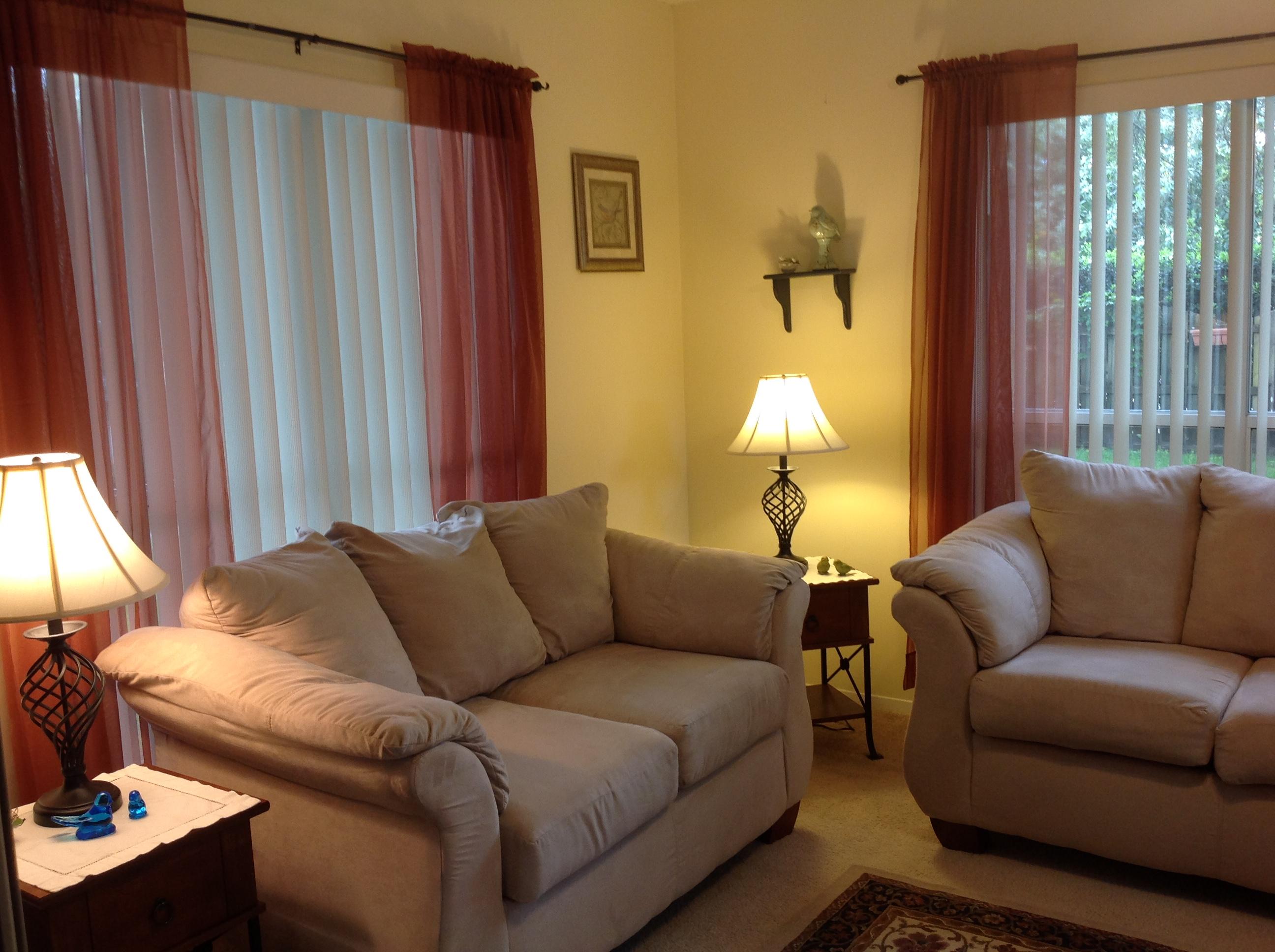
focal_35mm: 35
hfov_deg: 52.7
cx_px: 638
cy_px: 476
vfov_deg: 40.6
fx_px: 1287
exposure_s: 1/30
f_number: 2.4
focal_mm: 4.28
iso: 64
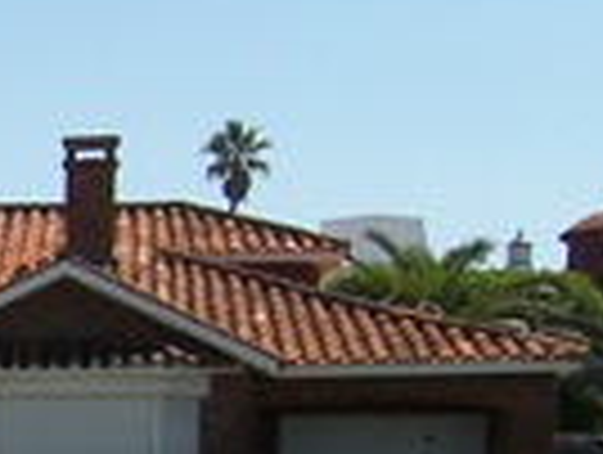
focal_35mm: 143
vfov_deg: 10.1
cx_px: -994
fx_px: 2495
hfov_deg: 10.9
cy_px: 634
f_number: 4
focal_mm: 5
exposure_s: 1/1600
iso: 100
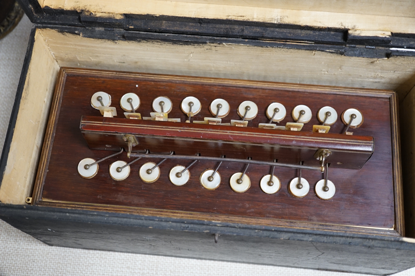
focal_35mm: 45
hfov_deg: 43.6
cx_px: 208
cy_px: 138
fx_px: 519
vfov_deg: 29.9
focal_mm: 30
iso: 1000
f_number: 3.5
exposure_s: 1/60
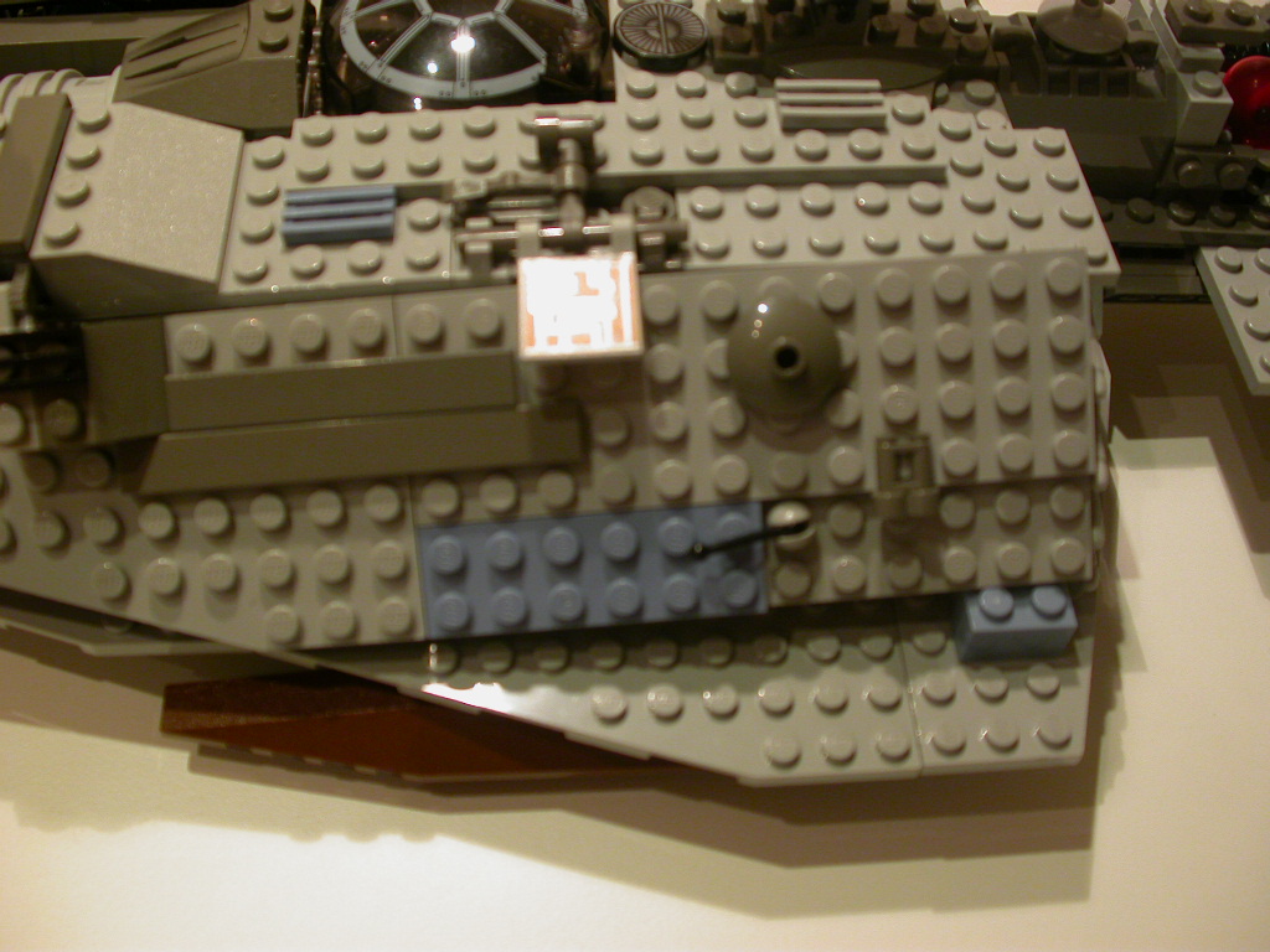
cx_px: 635
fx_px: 1394
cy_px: 476
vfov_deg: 37.7
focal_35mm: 38
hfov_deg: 49.0
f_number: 3
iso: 100
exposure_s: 1/36.5
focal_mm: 7.85
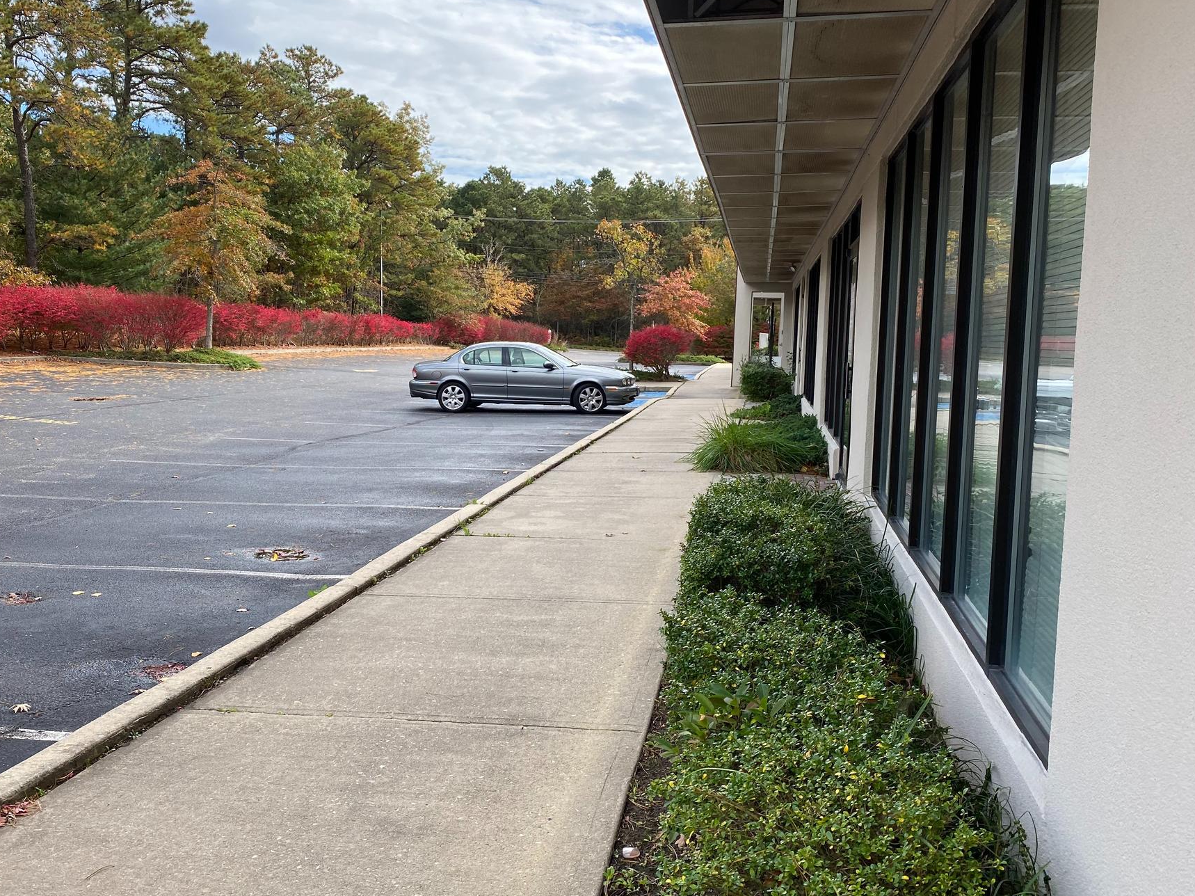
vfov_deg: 45.4
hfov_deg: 58.1
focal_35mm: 31
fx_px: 1070
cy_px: 417
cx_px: 514
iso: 32
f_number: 1.8
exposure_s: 1/778
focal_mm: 4.25
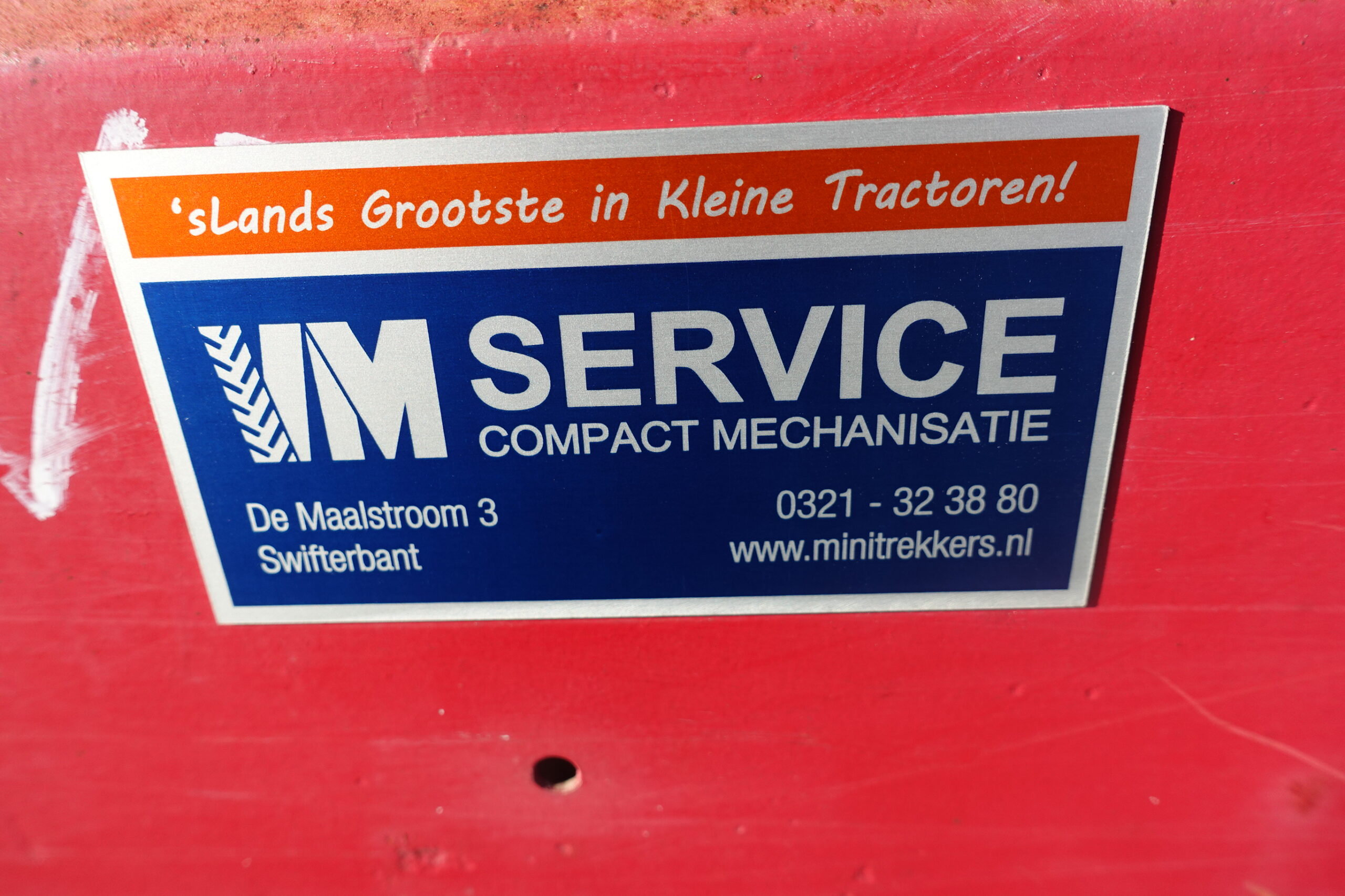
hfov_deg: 73.7
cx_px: 672
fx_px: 897
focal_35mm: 24
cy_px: 448
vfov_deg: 53.1
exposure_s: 1/500
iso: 125
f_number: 4
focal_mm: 8.8
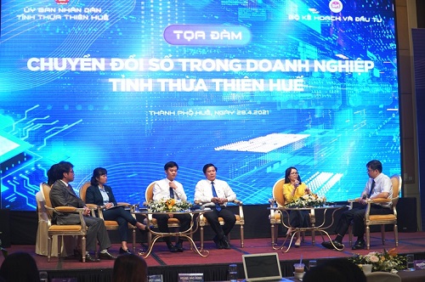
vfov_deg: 27.2
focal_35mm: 50
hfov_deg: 40.0
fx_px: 584
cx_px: 212
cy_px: 141
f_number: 4
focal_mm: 33
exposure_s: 1/50
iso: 400
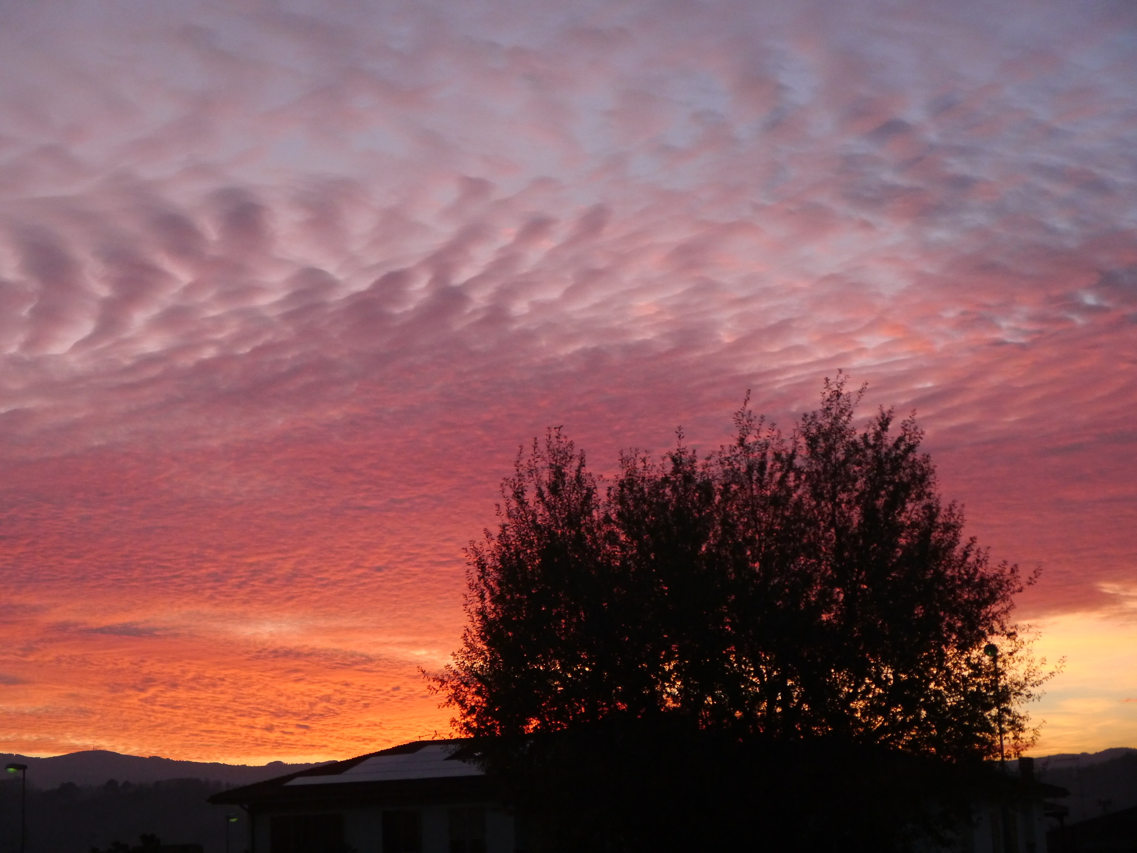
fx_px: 2234
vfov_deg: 21.6
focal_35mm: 68
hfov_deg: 28.6
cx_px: 568
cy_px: 426
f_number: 5.2
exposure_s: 1/60
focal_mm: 34
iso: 1600
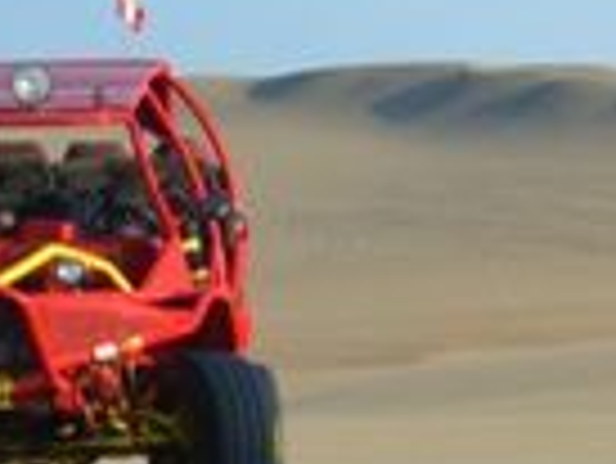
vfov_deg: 7.1
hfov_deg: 8.3
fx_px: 3705
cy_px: 568
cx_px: 1749
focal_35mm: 208
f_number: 5
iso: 400
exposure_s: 1/1250
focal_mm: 22
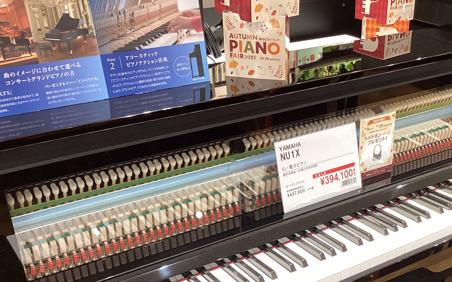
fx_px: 604
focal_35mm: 49
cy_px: 220
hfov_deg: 40.3
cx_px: 320
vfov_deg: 25.9
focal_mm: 3.3
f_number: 2.4
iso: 200
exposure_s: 1/60
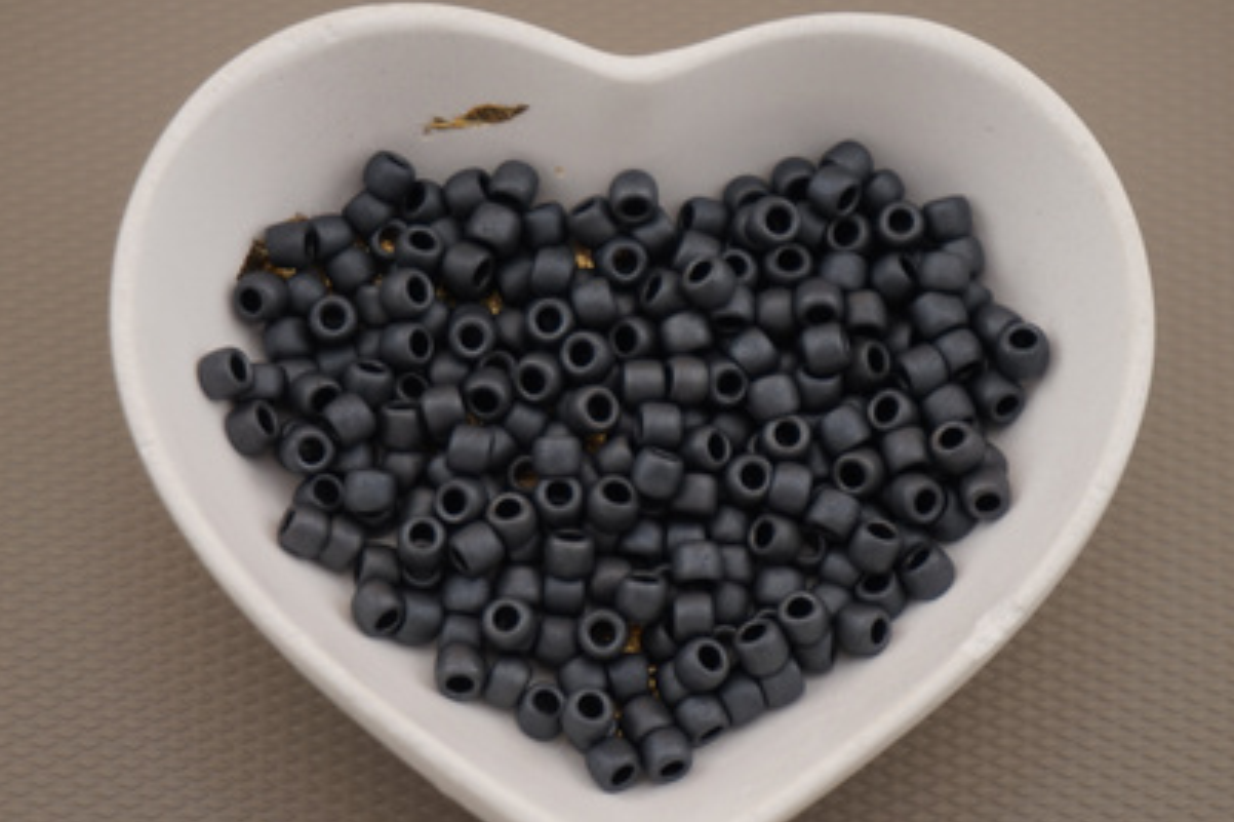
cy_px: 456
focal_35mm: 83
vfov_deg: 16.5
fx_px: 2829
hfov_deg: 24.6
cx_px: 655
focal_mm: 49
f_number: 5.6
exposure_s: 1/80
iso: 100
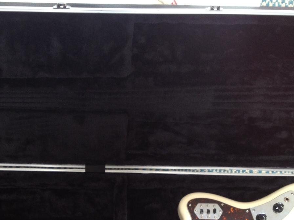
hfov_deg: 30.0
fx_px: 543
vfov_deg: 22.5
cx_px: 94
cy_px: 189
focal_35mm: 64
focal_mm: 4.28
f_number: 2.4
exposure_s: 1/20
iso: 80
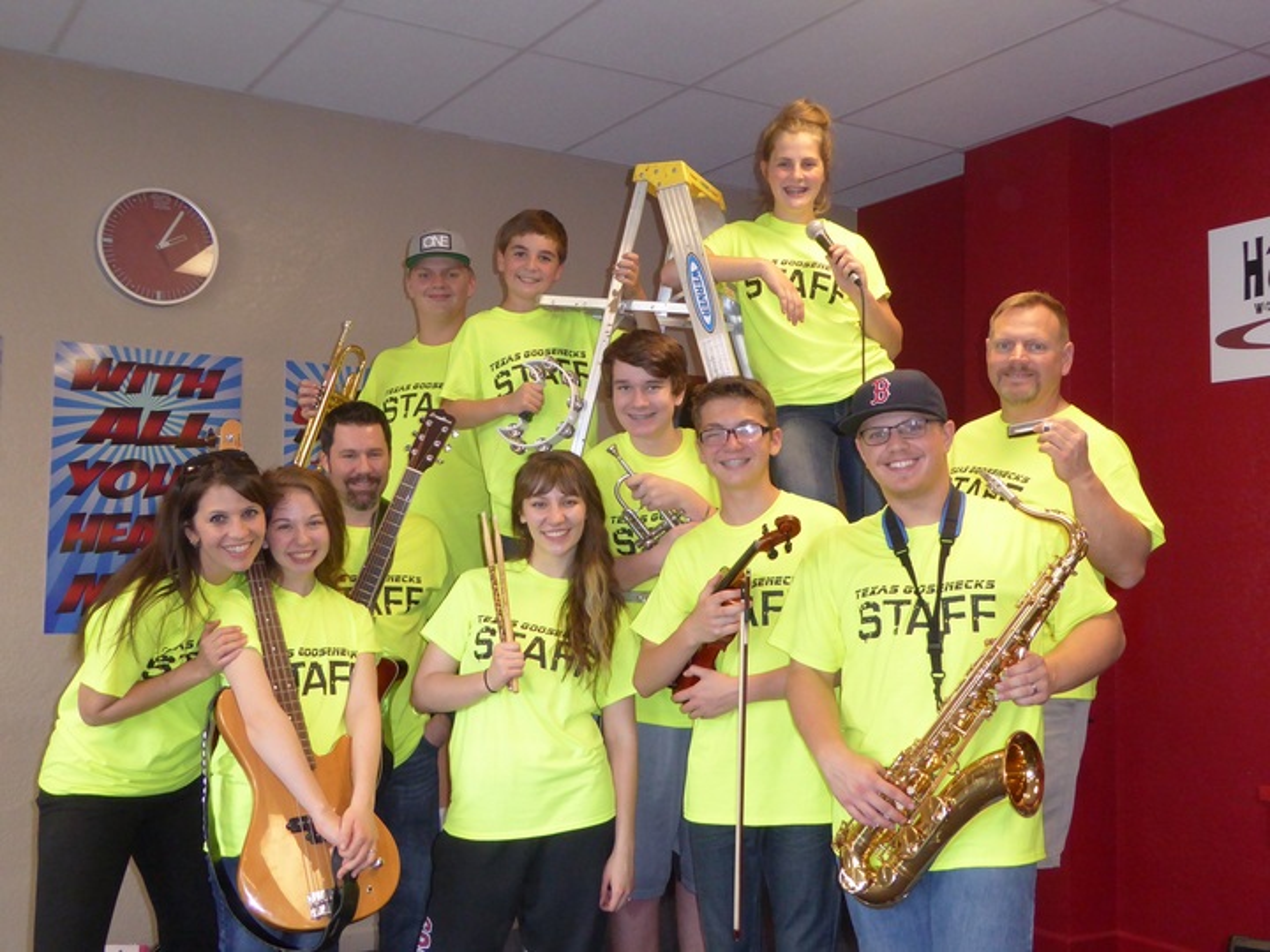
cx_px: 635
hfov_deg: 47.9
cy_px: 476
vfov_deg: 36.8
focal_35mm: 39
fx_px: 1431
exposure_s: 1/60
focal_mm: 6.7
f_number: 3.7
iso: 500
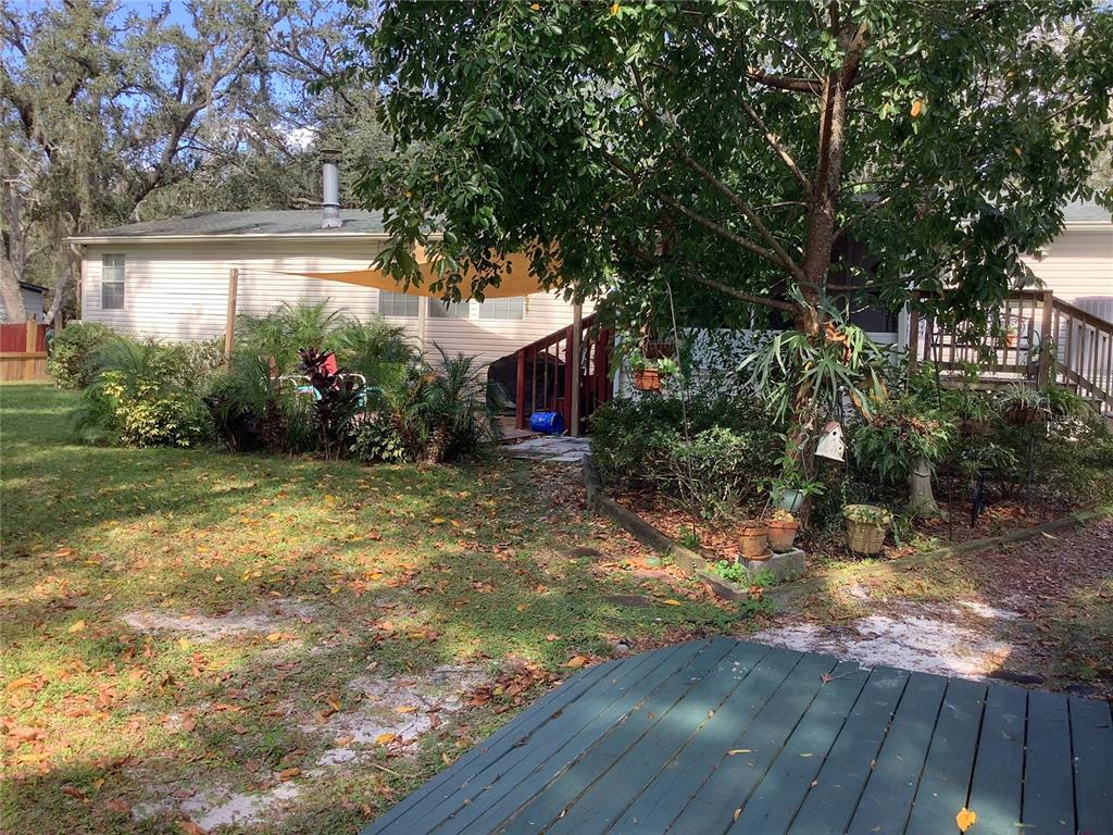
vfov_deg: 45.4
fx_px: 997
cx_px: 556
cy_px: 418
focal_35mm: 31
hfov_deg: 58.4
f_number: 2.4
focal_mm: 3.3
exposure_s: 1/109
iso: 25
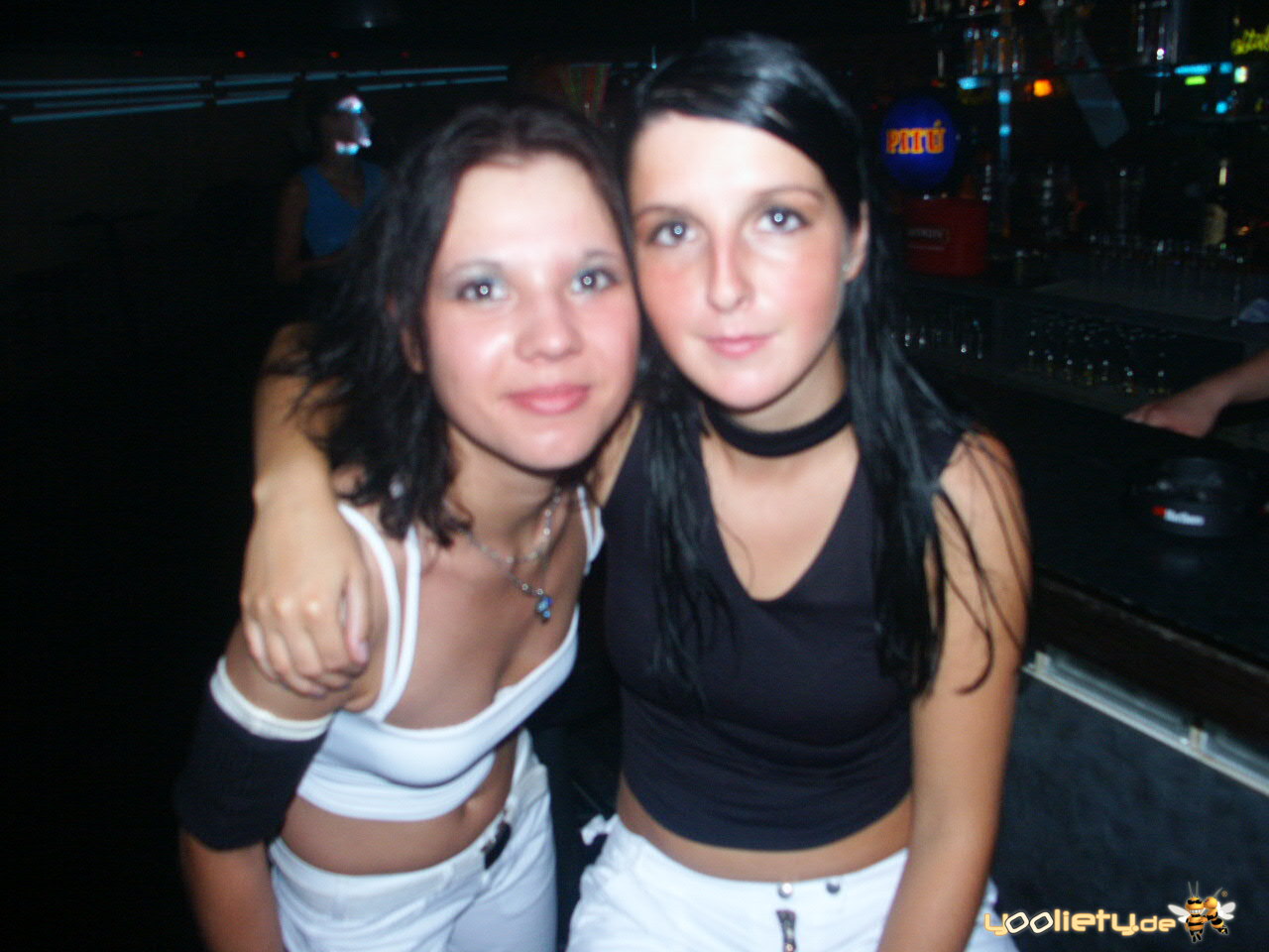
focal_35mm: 28
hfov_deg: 63.4
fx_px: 1026
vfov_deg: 49.7
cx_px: 634
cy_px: 476
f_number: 2.8
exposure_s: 1/45
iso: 200
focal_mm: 7.21
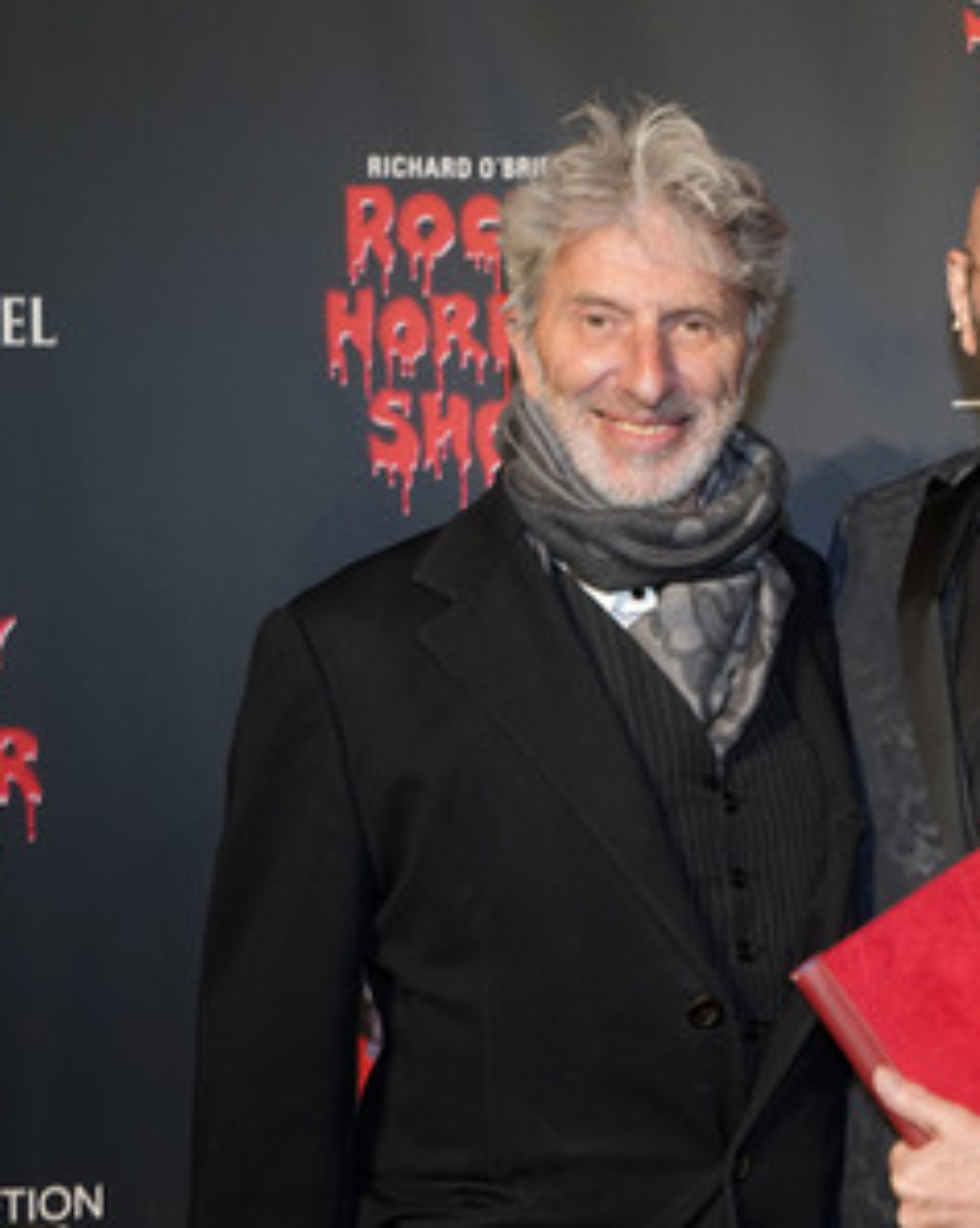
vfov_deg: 33.0
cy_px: 612
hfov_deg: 25.8
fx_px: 2070
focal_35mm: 57
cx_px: 883
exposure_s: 1/80
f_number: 6.3
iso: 1600
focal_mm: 40
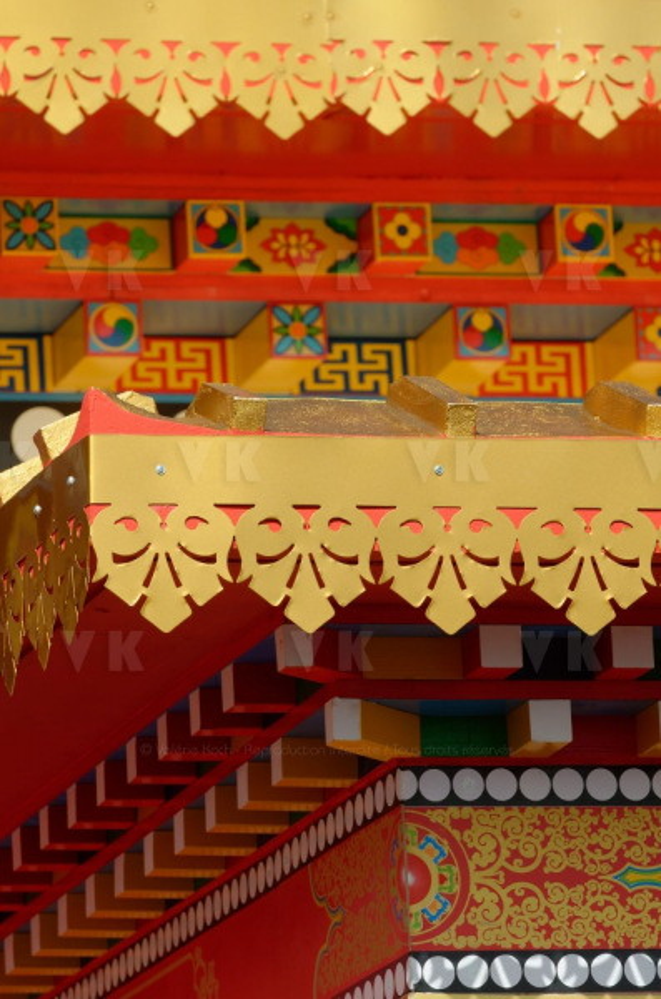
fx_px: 8305
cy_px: 500
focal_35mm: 300
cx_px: 330
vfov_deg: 6.9
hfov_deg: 4.6
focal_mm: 200
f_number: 8
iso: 125
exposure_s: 1/500
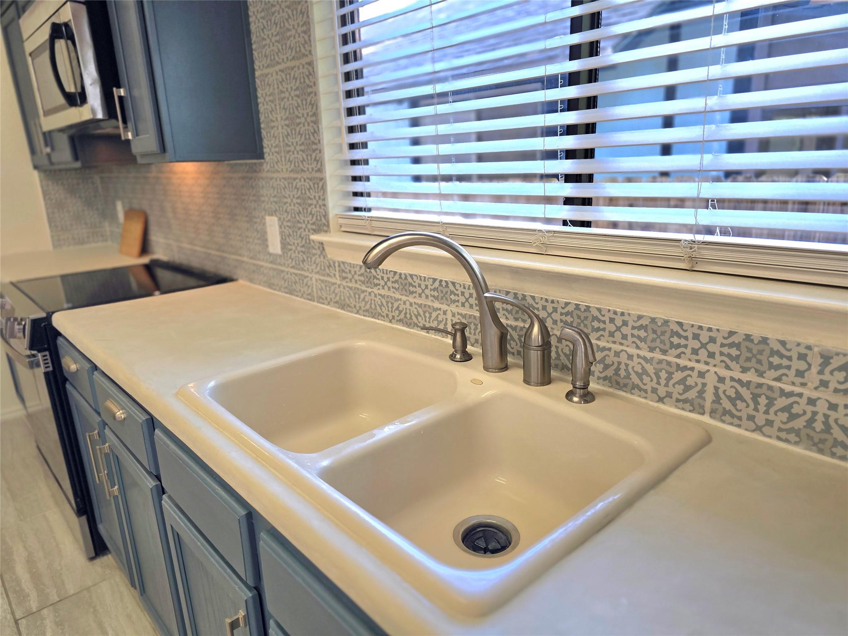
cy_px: 318
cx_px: 424
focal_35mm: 23
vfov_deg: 58.9
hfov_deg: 73.9
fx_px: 563
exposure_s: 1/120
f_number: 1.7
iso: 80
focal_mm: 6.3
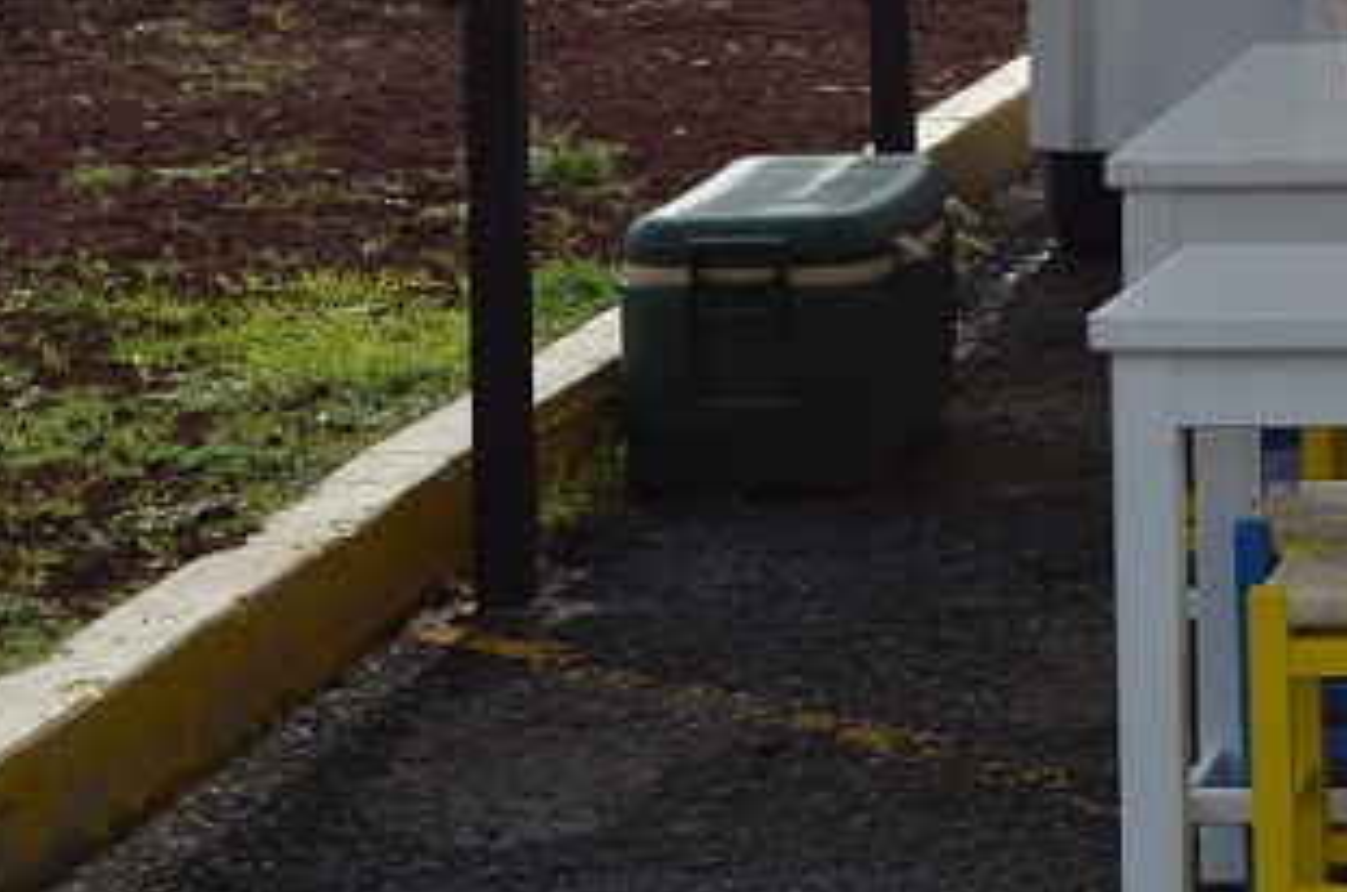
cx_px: 1884
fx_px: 6086
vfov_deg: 8.2
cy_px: -429
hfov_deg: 12.2
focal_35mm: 163
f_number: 8
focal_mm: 26
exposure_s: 1/250
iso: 100
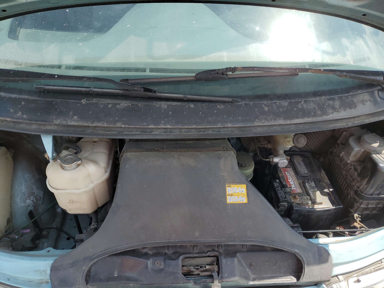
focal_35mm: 26
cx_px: 192
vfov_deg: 53.1
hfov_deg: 67.3
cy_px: 144
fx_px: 288
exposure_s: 1/1667
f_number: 1.5
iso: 50
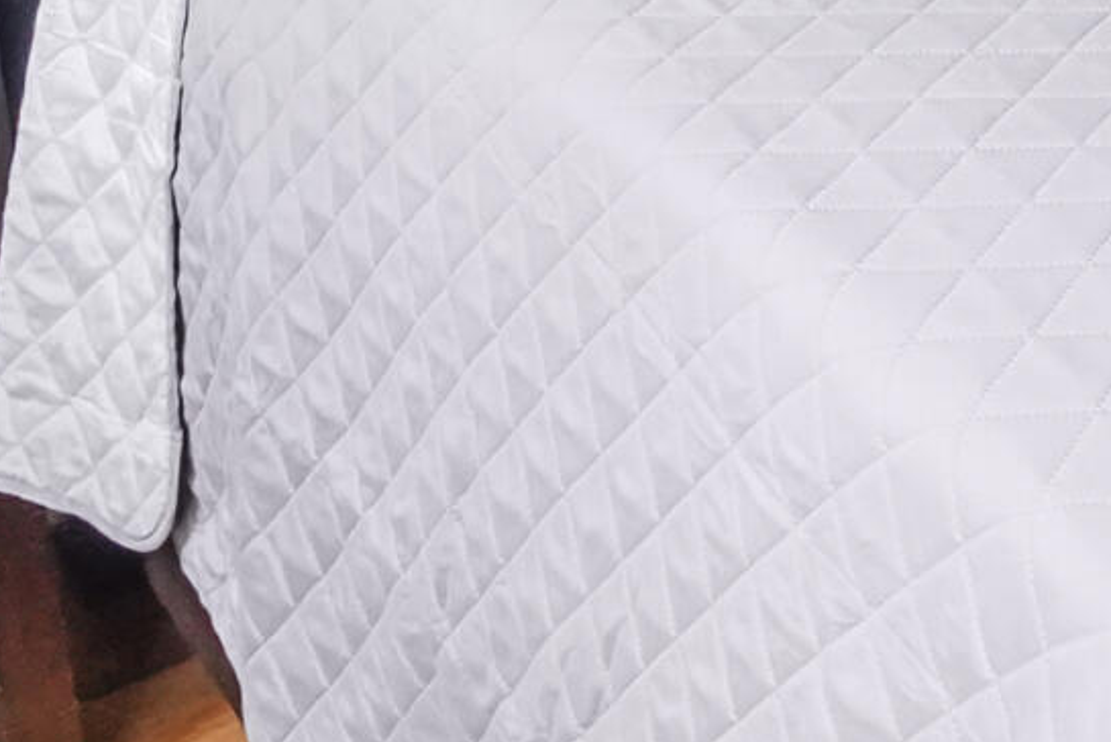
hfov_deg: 17.3
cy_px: -701
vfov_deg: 13.5
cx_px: 2167
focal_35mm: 88
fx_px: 2717
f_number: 9
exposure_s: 1/50
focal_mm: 16
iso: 5000
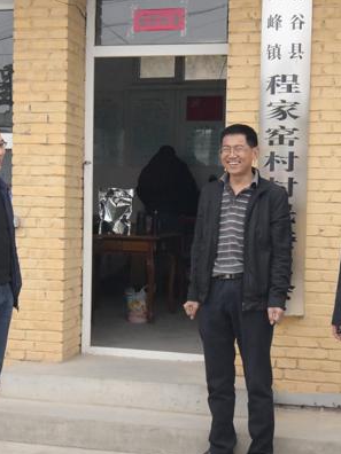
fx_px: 919
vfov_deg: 27.8
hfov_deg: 21.0
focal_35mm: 70
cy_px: 228
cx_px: 137
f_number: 22
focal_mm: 40
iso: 12800
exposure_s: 1/2000
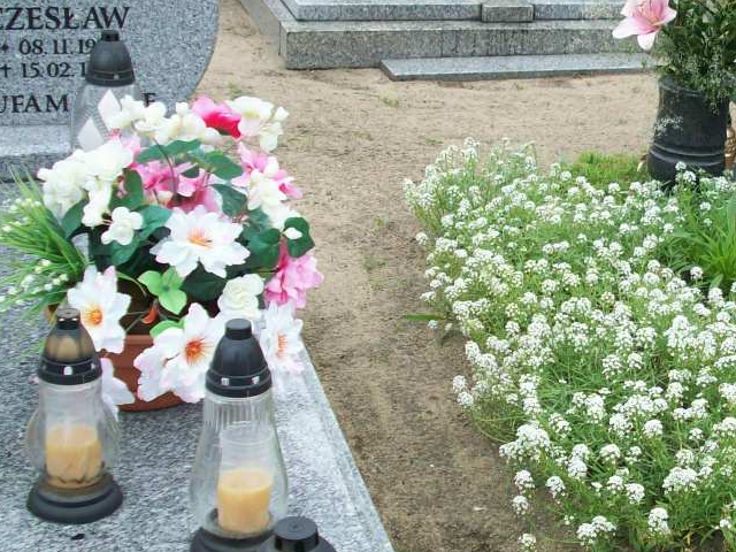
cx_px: 610
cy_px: 237
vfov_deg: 19.9
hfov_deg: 25.8
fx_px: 1573
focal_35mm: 74
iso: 80
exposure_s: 1/232
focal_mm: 6.2
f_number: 2.8
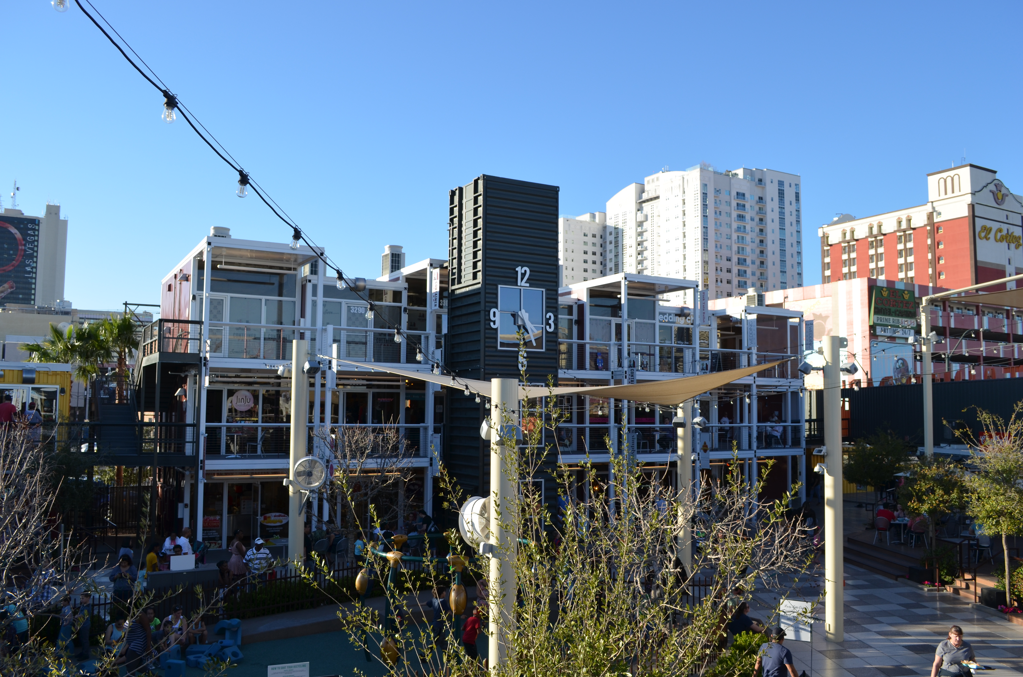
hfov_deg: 62.0
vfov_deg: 43.4
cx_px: 512
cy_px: 338
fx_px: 851
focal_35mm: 30
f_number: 8
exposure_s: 1/250
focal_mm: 20
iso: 140
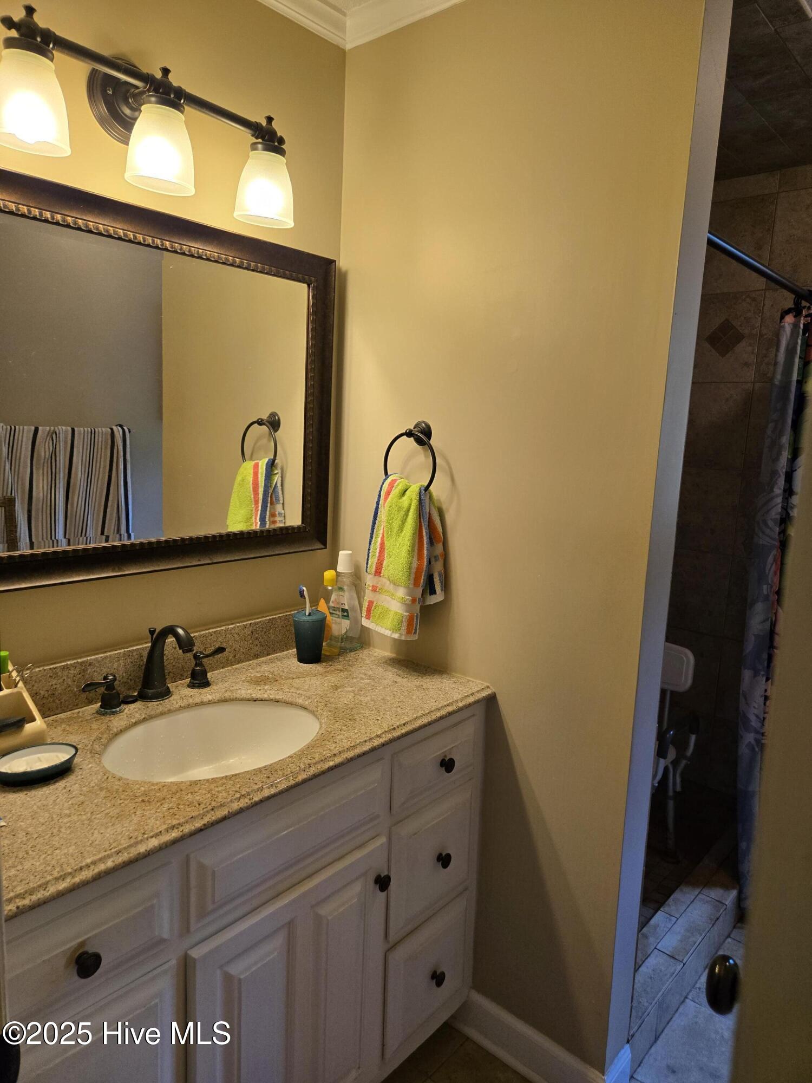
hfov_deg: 58.9
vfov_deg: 73.9
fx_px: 719
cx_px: 406
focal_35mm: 23
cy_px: 542
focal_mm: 5.4
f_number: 1.8
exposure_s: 1/120
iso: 125
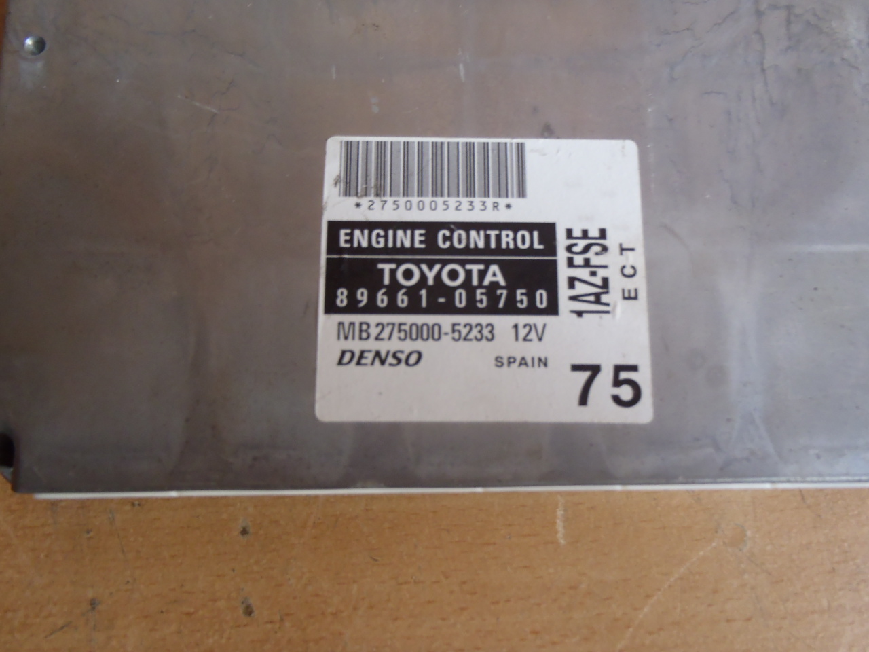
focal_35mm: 28
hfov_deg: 63.4
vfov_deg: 49.7
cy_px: 326
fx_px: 703
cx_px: 434
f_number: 3.9
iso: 200
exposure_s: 1/15
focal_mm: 5
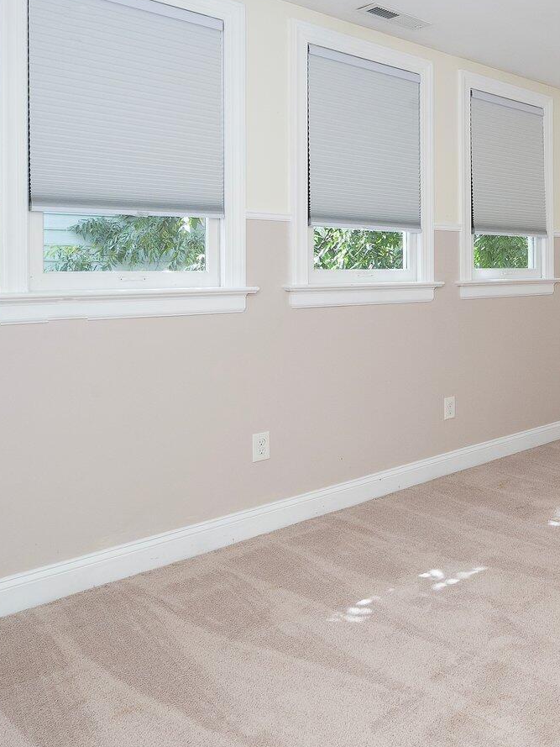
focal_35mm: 31
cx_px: 552
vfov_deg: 58.0
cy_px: 309
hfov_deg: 40.2
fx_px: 669
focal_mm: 14
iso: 640
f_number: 11
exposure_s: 1/25
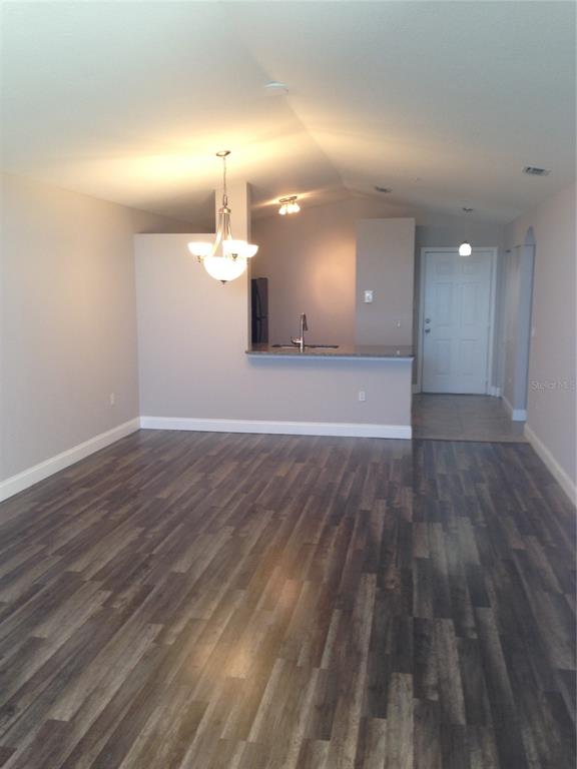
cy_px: 384
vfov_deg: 55.4
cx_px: 288
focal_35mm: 33
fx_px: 733
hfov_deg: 42.9
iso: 50
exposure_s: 1/24
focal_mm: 4.12
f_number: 2.4
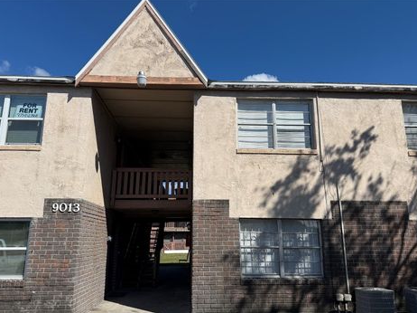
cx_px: 204
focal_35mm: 26
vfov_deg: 53.0
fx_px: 313
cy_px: 165
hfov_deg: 67.3
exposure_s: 1/6173
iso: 80
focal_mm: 6.76
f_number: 1.78
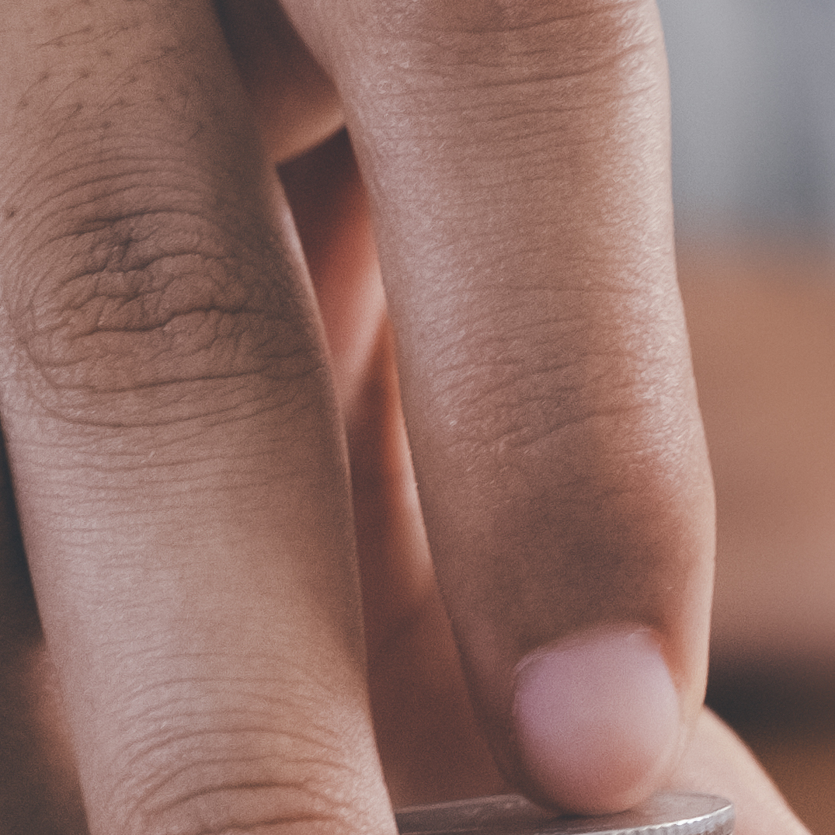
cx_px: 1869
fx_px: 7805
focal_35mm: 286
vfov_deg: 6.1
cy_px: 301
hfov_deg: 5.9
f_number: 2.8
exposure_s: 1/80
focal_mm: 38.8
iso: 320
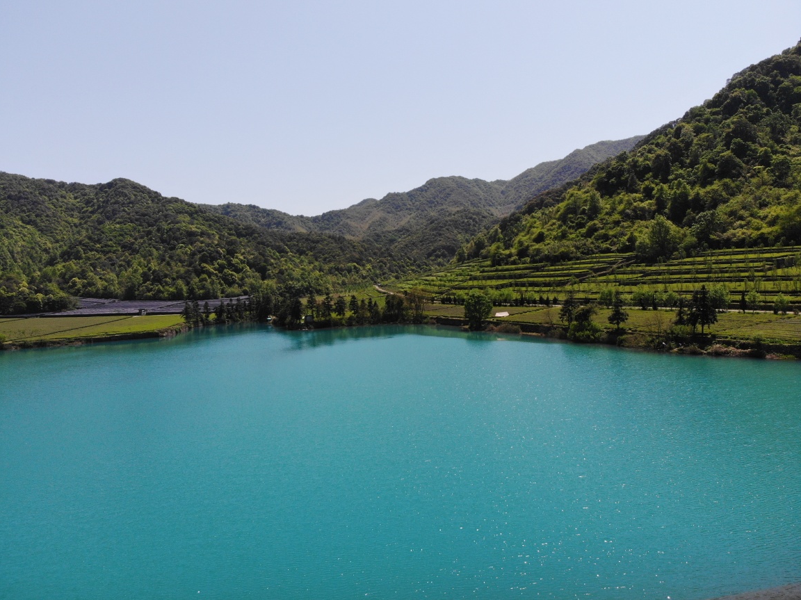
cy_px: 290
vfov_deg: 54.8
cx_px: 393
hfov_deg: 69.4
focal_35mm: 25
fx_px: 578
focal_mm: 4.5
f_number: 2.8
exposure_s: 1/1300
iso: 109
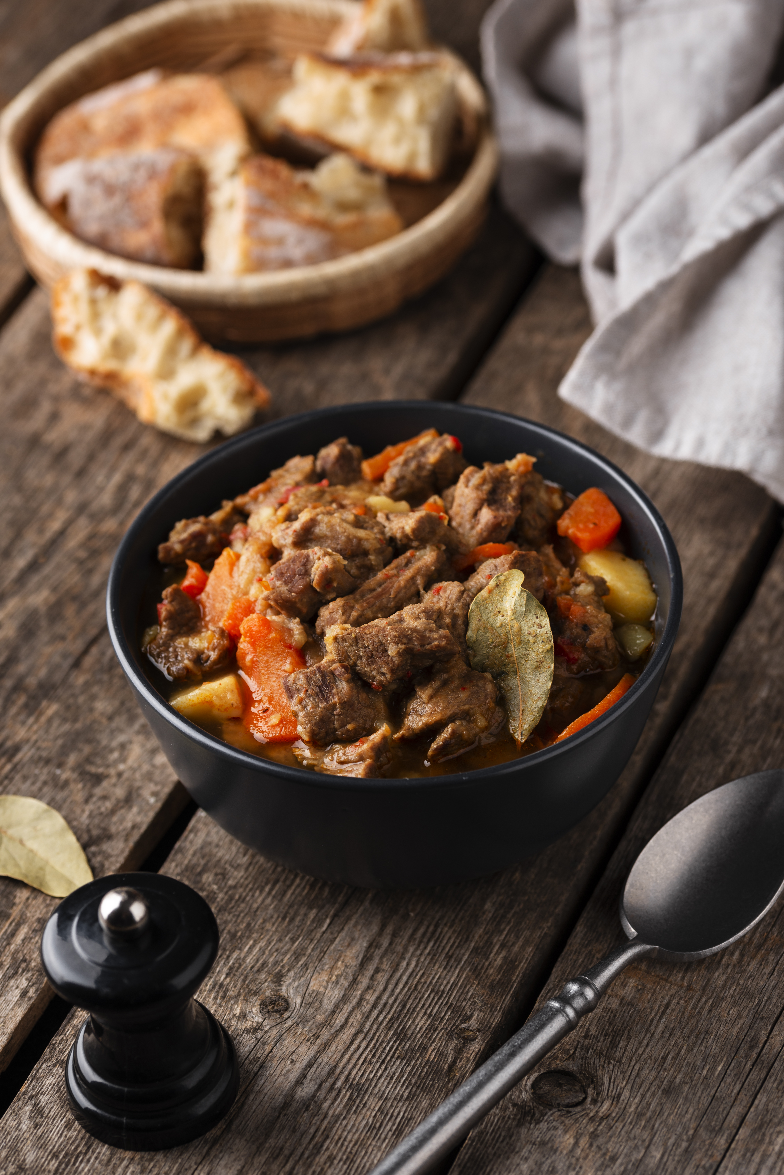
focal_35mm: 105
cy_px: 588
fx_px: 3427
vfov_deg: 19.4
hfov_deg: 13.1
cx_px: 392
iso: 100
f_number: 8
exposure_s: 1/100
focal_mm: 105
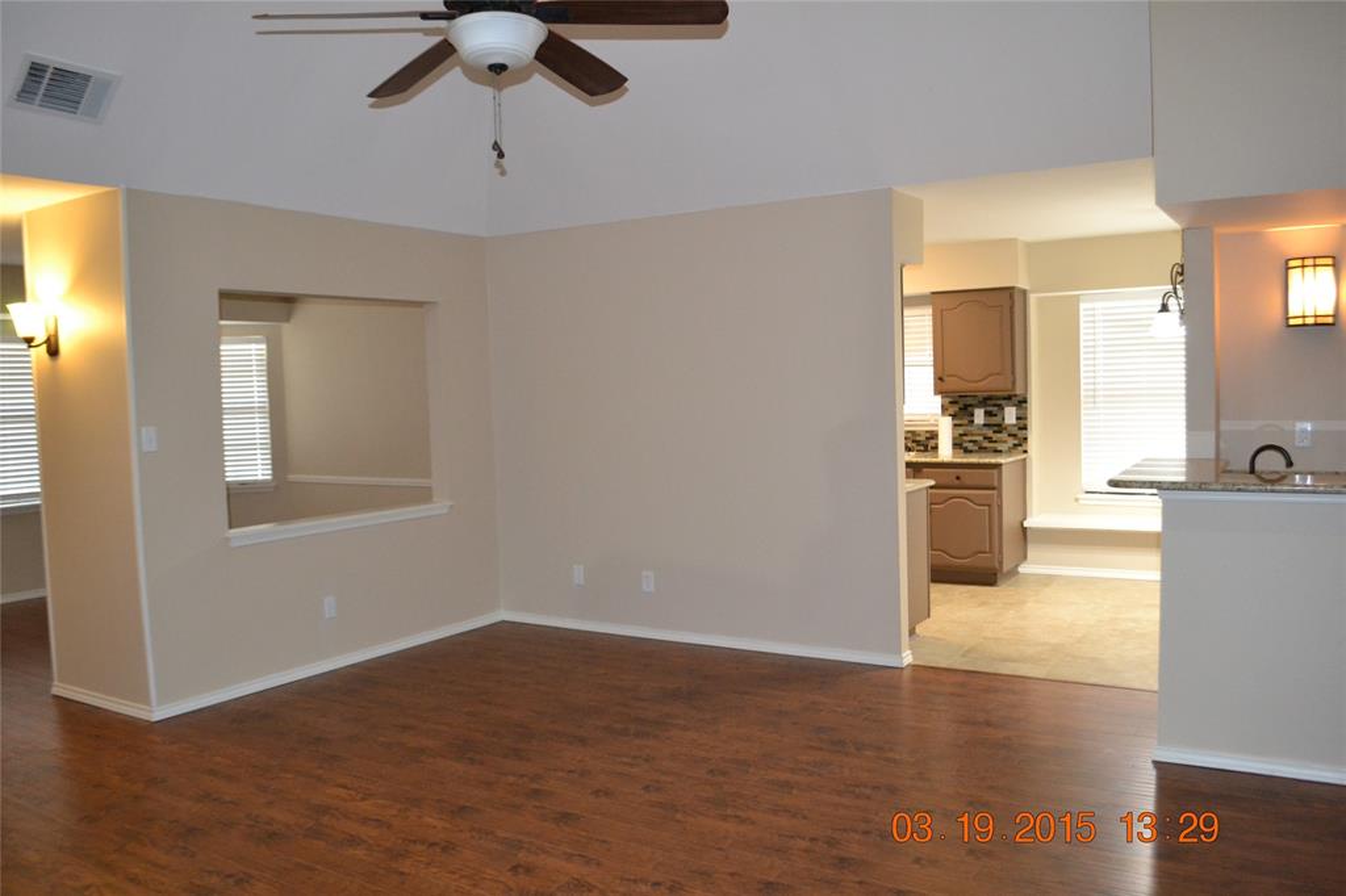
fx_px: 1009
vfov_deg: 47.9
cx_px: 673
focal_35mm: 27
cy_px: 448
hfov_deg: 67.4
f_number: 3.5
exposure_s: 1/60
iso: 2000
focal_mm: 18
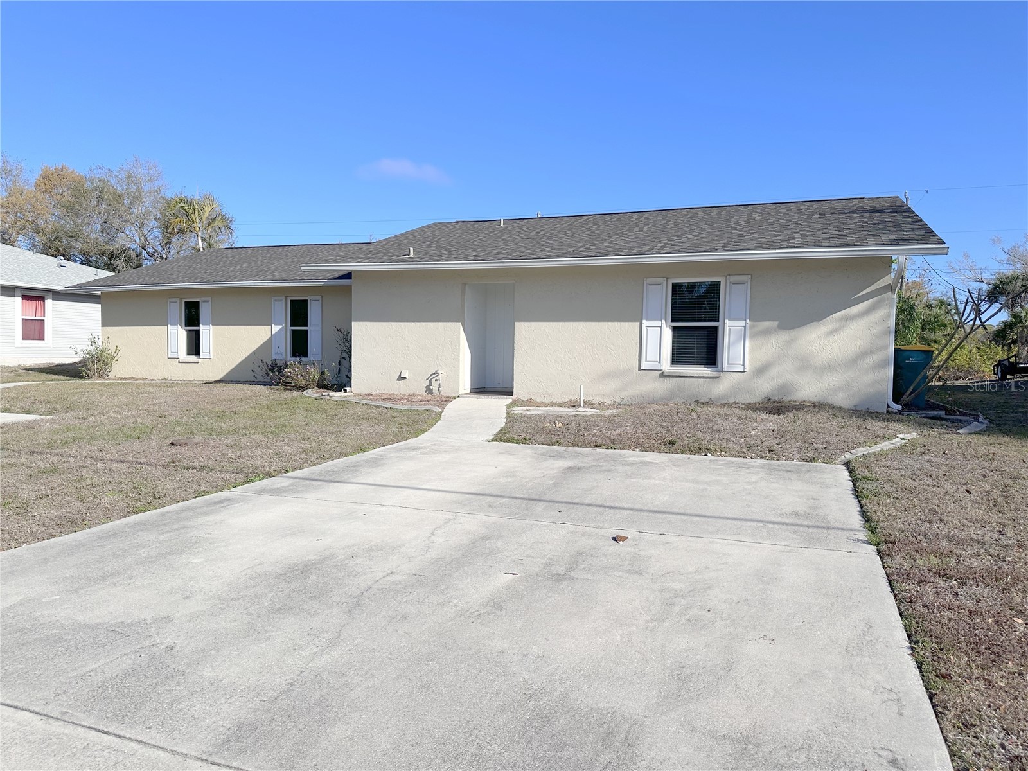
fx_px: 713
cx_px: 514
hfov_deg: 71.6
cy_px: 386
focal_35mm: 24
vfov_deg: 56.8
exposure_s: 1/7042
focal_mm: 6.86
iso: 80
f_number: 1.78
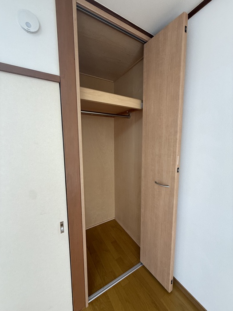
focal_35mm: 14
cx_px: 116
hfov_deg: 85.7
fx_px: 126
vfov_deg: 102.1
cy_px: 156
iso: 125
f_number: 2.2
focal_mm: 2.22
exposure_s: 1/99
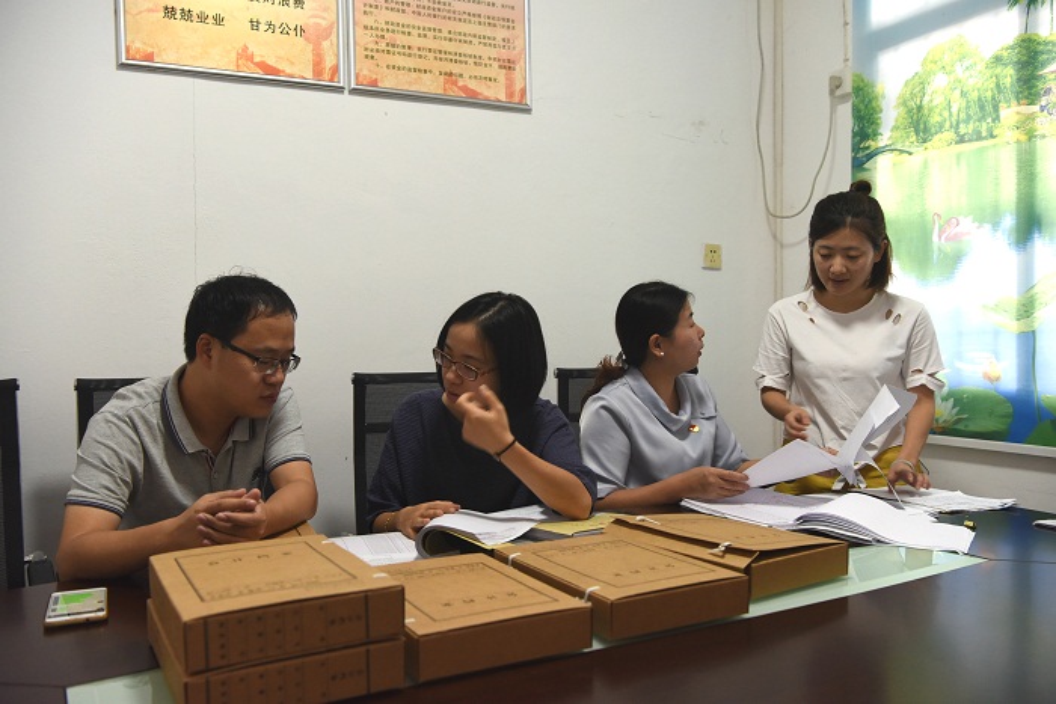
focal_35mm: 32
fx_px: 939
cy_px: 352
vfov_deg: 41.1
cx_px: 528
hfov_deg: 58.7
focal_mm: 32
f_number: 4.5
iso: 1600
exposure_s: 1/80
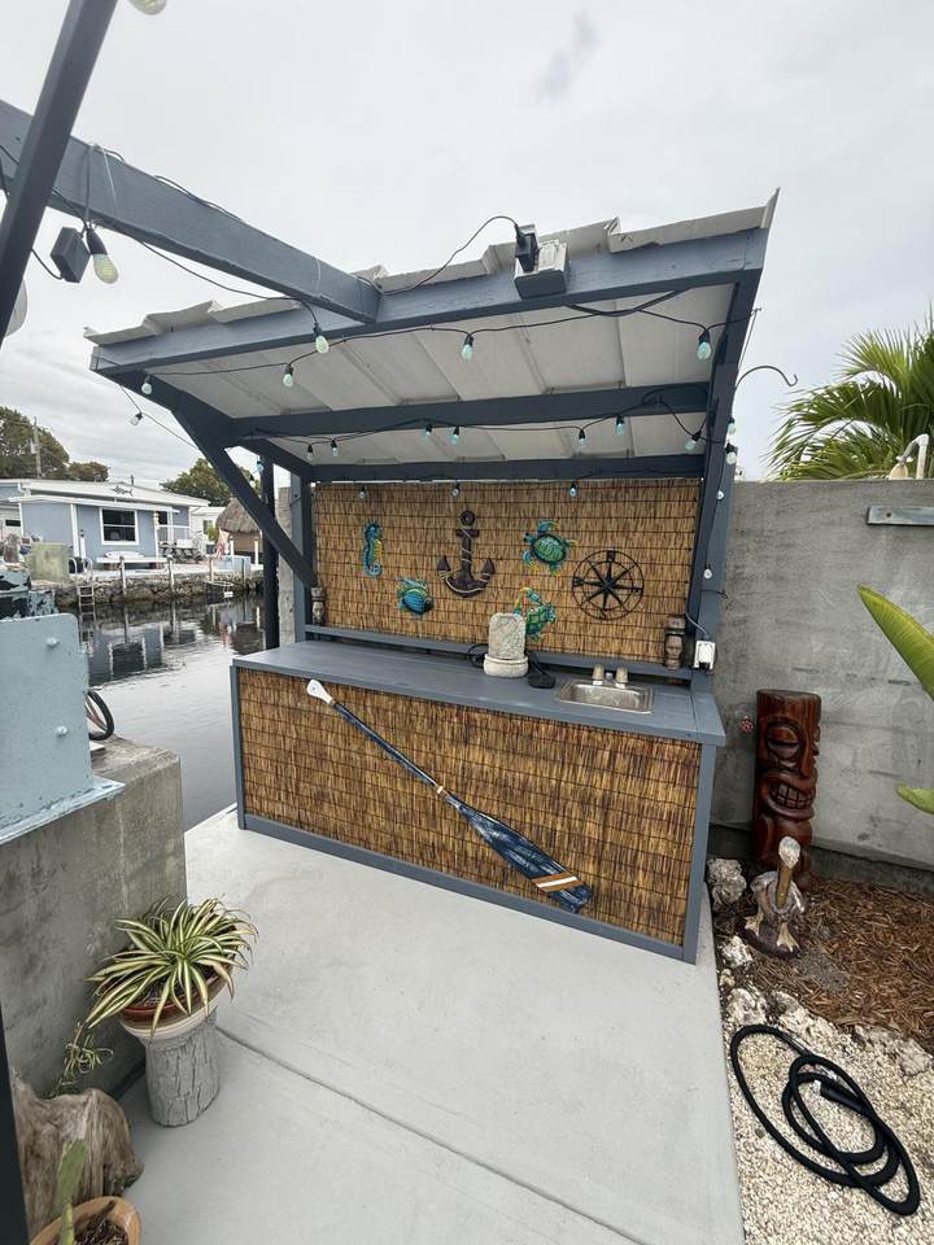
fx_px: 504
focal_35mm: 14
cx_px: 467
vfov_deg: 102.1
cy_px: 622
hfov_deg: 85.7
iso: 50
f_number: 2.2
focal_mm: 2.22
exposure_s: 1/140
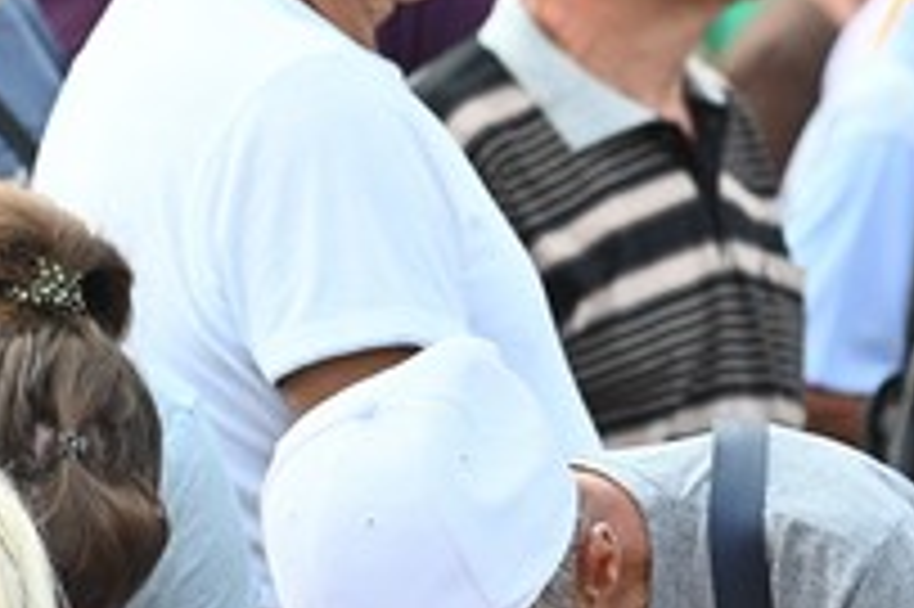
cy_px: 529
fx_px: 10198
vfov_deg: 3.4
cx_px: 158
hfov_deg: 5.1
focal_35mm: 402
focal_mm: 102
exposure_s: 1/1000
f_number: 4
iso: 500
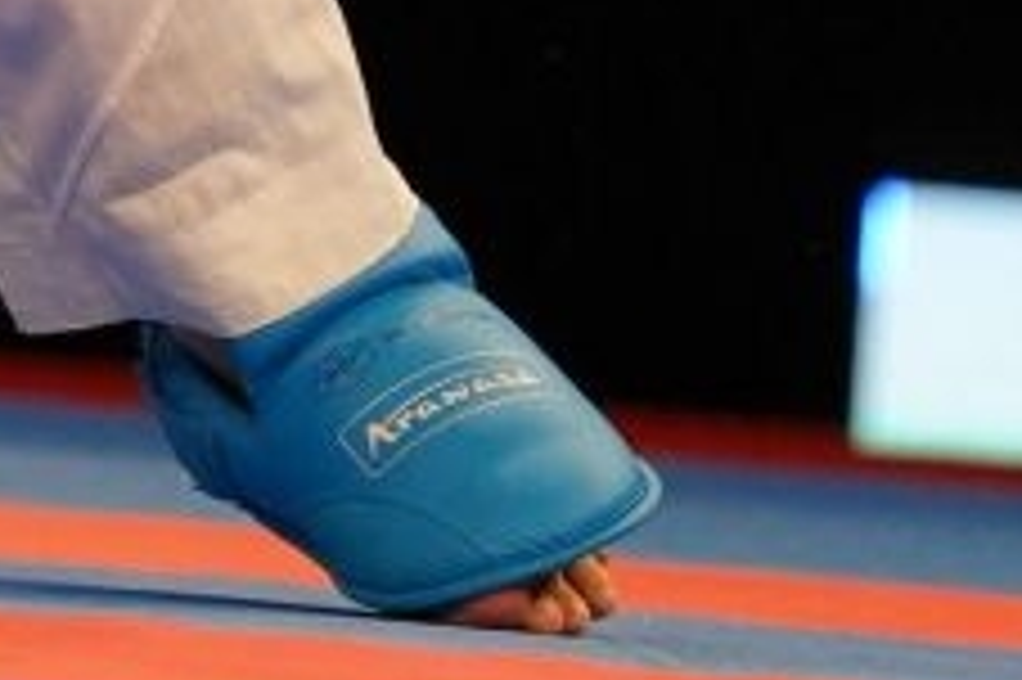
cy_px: -1171
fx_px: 45048
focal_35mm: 1588
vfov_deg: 0.9
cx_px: -1211
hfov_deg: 1.3
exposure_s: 1/1000
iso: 2500
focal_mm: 200
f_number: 2.8
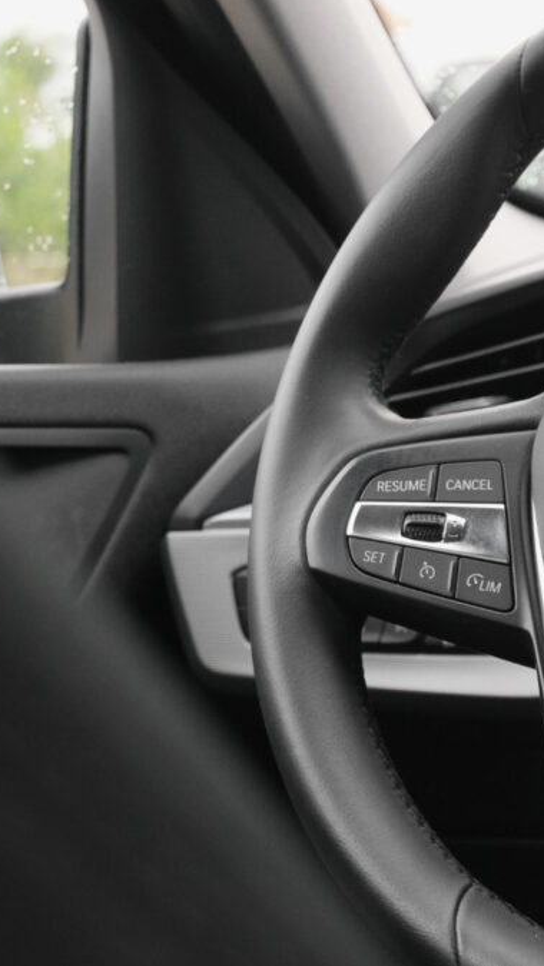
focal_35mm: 108
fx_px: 2768
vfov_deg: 19.8
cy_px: 480
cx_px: 505
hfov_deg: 11.1
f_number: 8
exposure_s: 1/100
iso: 2000
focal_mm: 45
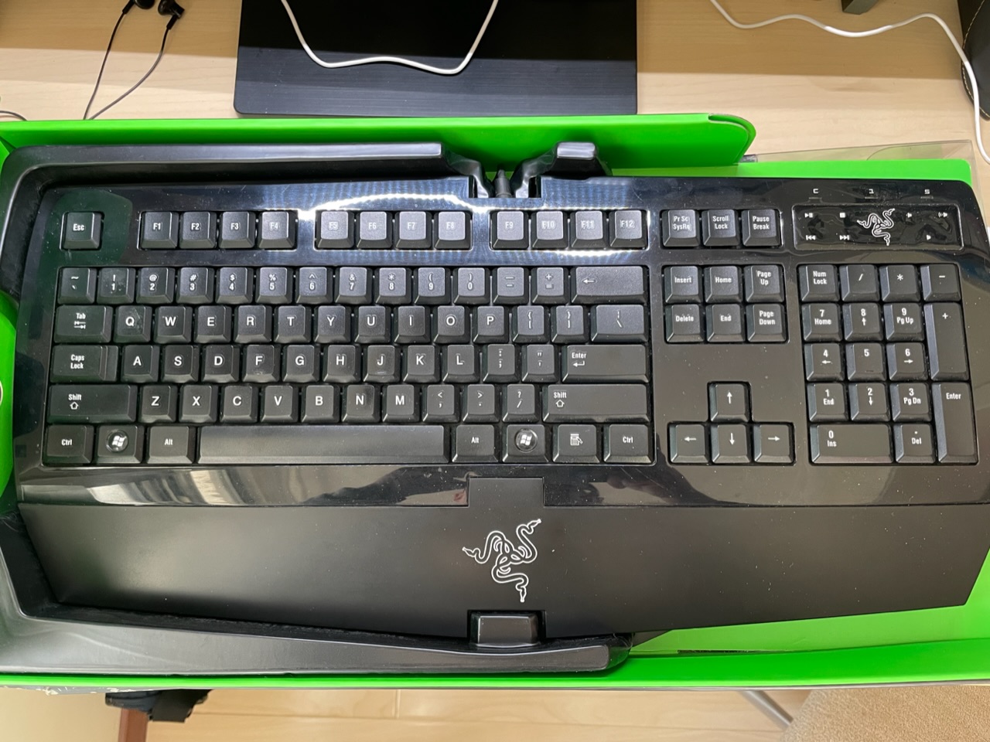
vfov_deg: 53.1
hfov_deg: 67.3
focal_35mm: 26
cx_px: 495
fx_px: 744
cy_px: 371
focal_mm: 4.2
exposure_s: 1/60
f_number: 1.6
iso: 250
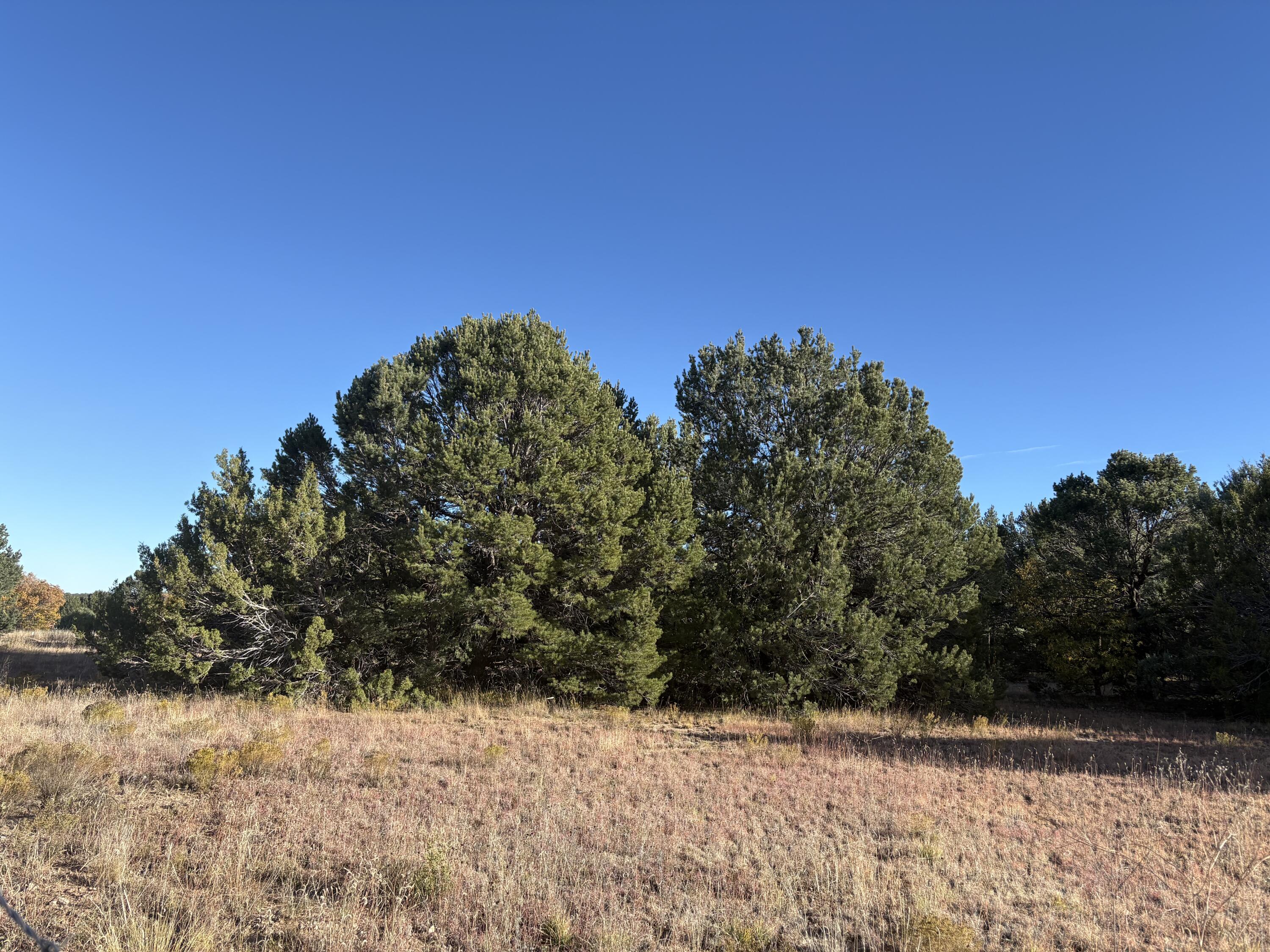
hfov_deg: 67.3
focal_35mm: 26
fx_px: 954
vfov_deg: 53.1
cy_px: 476
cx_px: 635
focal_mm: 5.96
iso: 50
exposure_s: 1/1587
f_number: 1.6
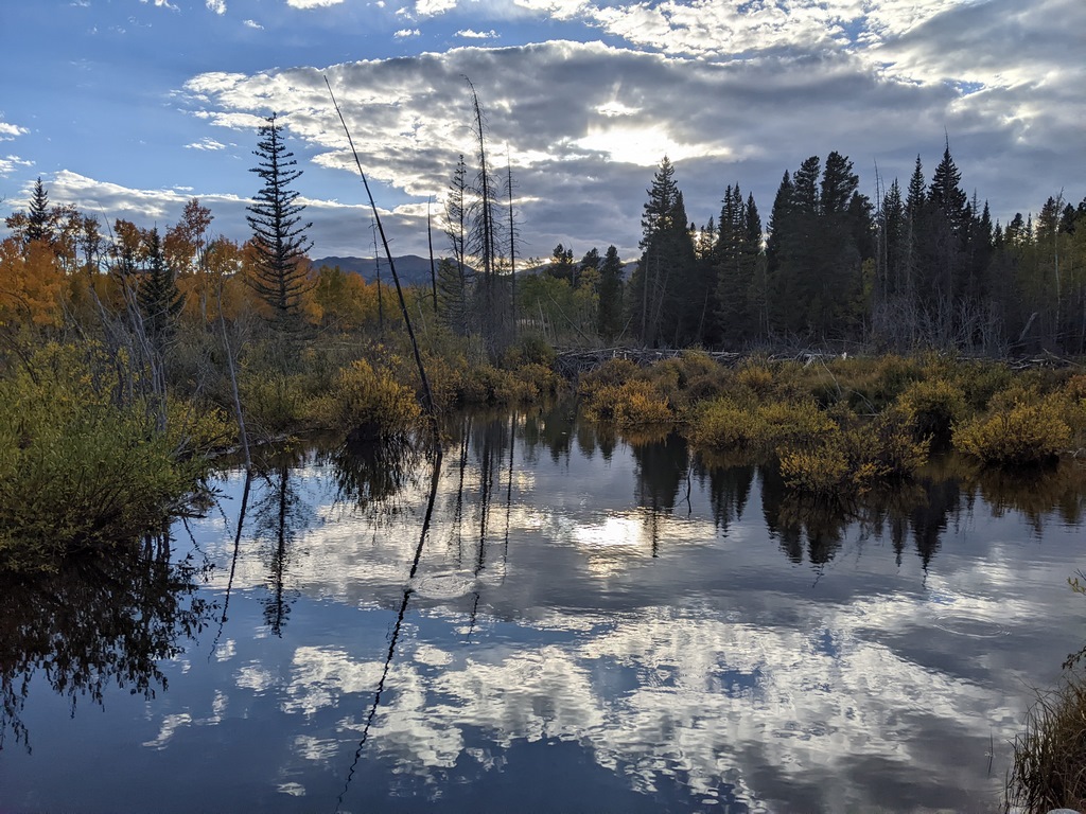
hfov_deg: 65.3
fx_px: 847
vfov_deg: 51.4
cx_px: 543
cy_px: 407
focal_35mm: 27
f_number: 1.8
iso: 52
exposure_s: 1/4695
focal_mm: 4.44
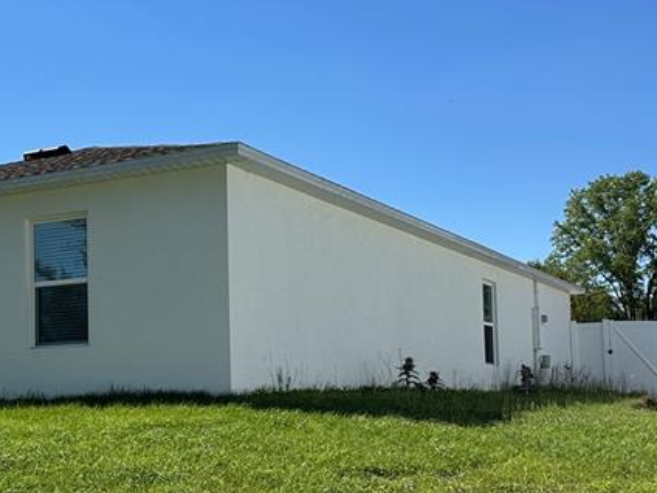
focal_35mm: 58
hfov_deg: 32.6
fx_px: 1101
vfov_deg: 25.0
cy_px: 346
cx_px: 167
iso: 80
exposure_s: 1/5525
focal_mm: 6.86
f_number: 1.78
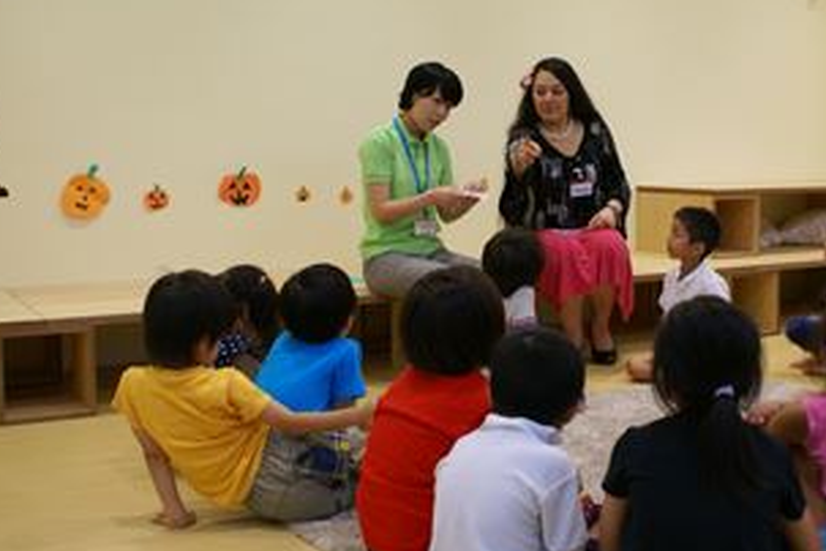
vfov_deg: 27.4
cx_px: 570
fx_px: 1124
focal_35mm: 49
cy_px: 202
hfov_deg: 39.7
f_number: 4
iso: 160
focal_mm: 22
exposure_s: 1/40
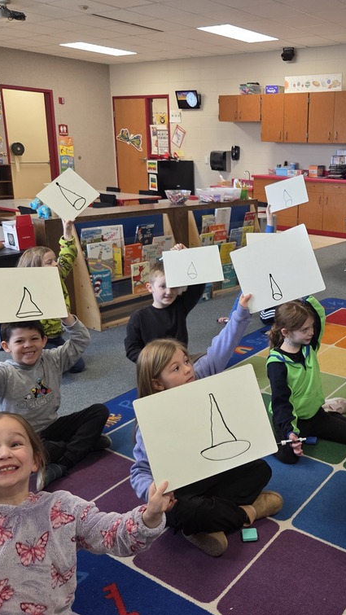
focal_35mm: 34
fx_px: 554
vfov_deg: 58.0
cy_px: 306
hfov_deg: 33.5
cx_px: 282
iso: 200
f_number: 1.8
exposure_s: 1/120
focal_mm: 5.4
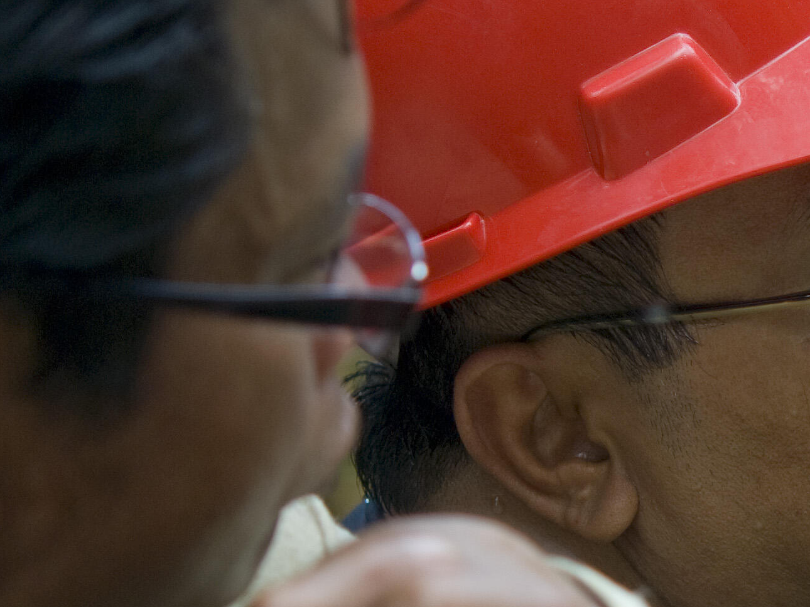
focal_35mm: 260
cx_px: 978
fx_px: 6085
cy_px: 370
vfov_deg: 5.7
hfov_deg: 7.5
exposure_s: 1/250
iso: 100
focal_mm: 60
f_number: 2.8
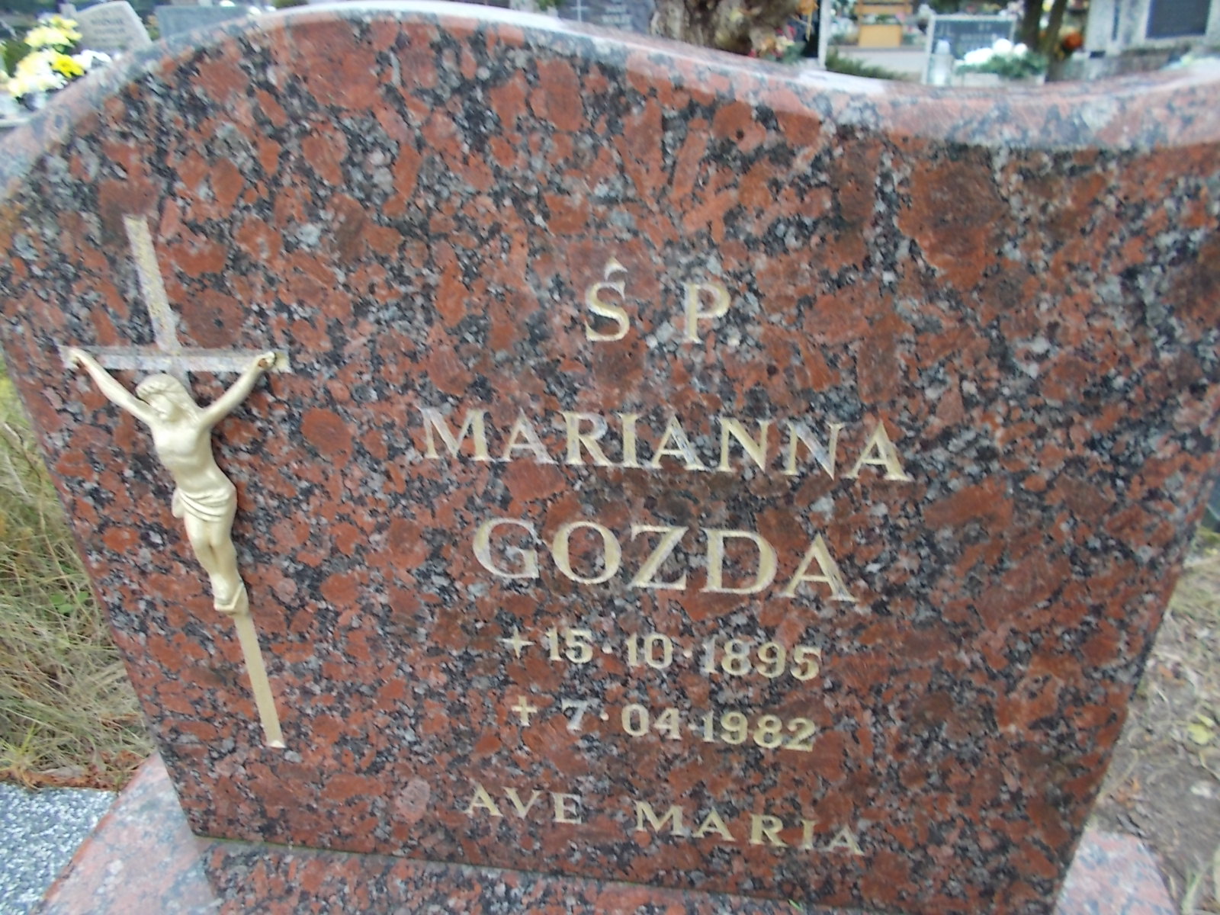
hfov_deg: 67.3
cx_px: 610
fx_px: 916
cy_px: 458
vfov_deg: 53.1
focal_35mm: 26
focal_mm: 4.6
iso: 100
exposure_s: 1/25
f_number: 3.2
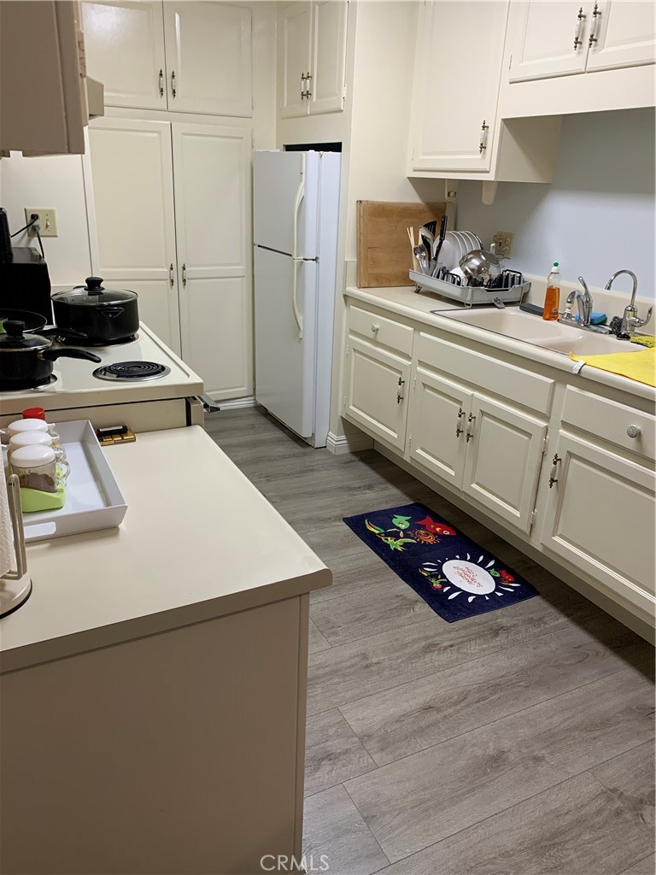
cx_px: 328
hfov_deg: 53.1
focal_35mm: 26
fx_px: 657
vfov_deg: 67.3
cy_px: 438
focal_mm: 4.25
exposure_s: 1/60
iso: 64
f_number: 1.8
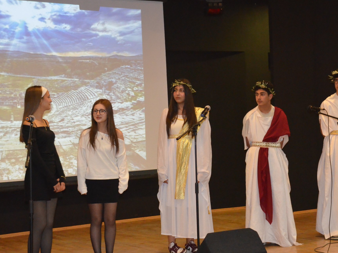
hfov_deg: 24.9
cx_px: 229
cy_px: 132
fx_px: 762
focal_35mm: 78
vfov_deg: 18.9
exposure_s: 1/60
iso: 3200
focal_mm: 38
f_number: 4.5
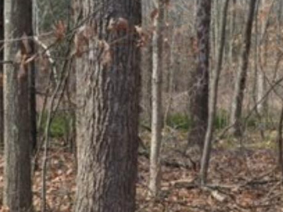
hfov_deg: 21.5
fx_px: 744
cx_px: 187
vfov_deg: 15.8
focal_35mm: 91
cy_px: 229
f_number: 2.2
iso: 32
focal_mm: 4.15
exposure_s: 1/557
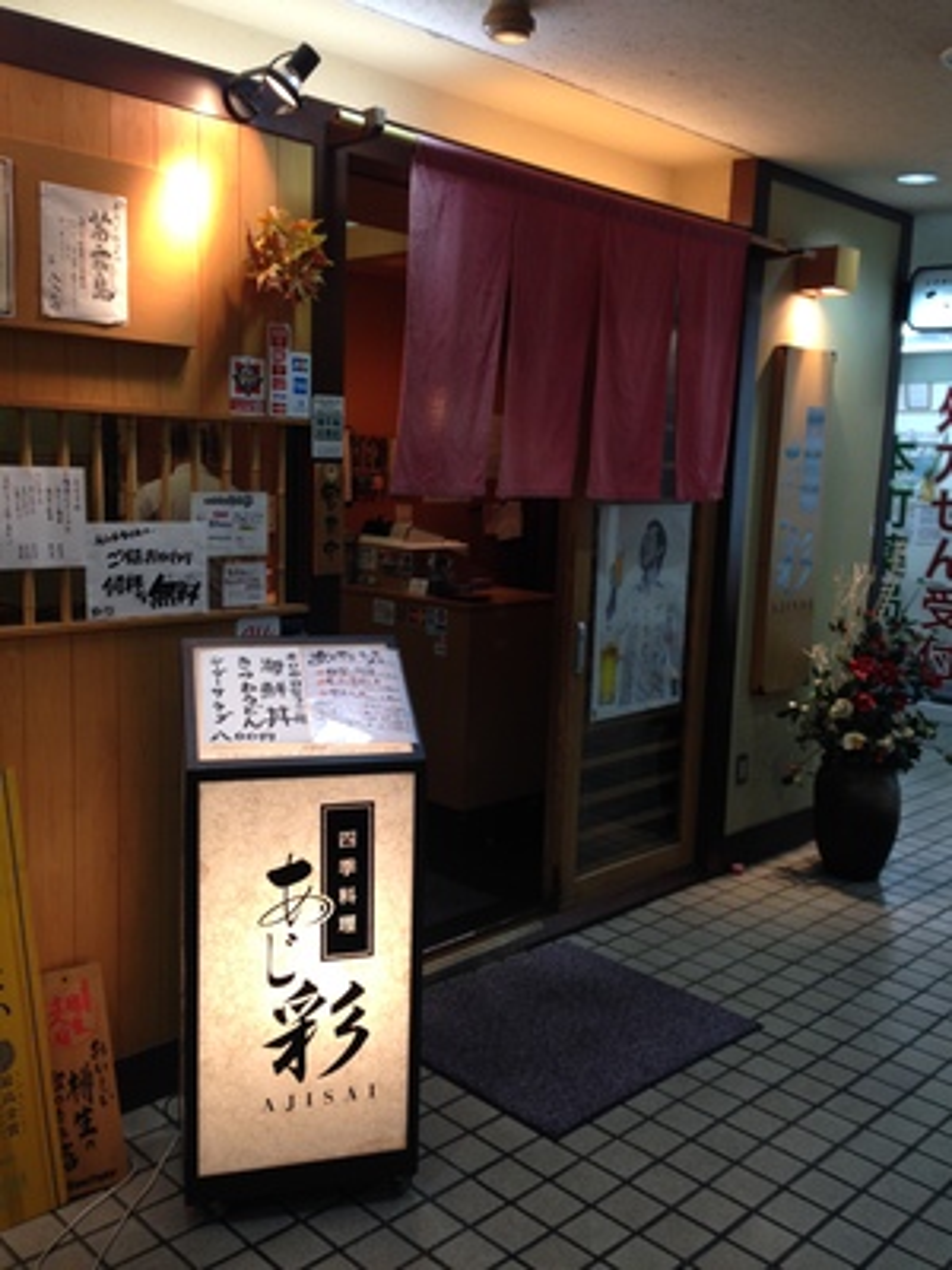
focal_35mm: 33
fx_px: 1210
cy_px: 635
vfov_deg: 55.4
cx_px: 476
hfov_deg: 42.9
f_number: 2.4
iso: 50
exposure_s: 1/24
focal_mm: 4.12
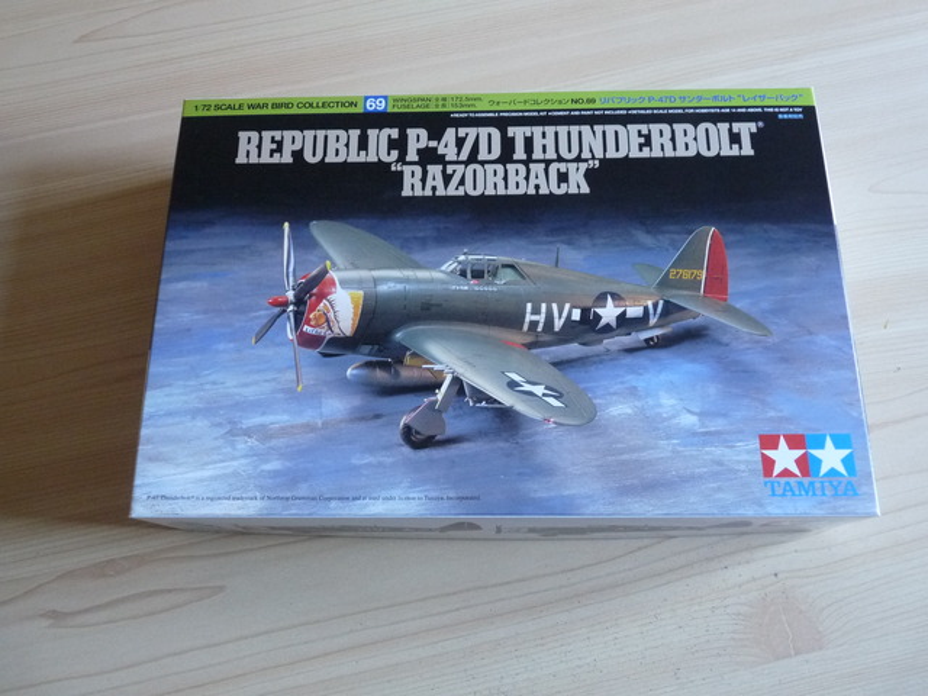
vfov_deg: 48.2
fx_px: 777
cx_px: 464
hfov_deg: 61.7
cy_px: 348
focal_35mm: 29
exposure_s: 1/13
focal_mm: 4.8
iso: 400
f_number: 2.8
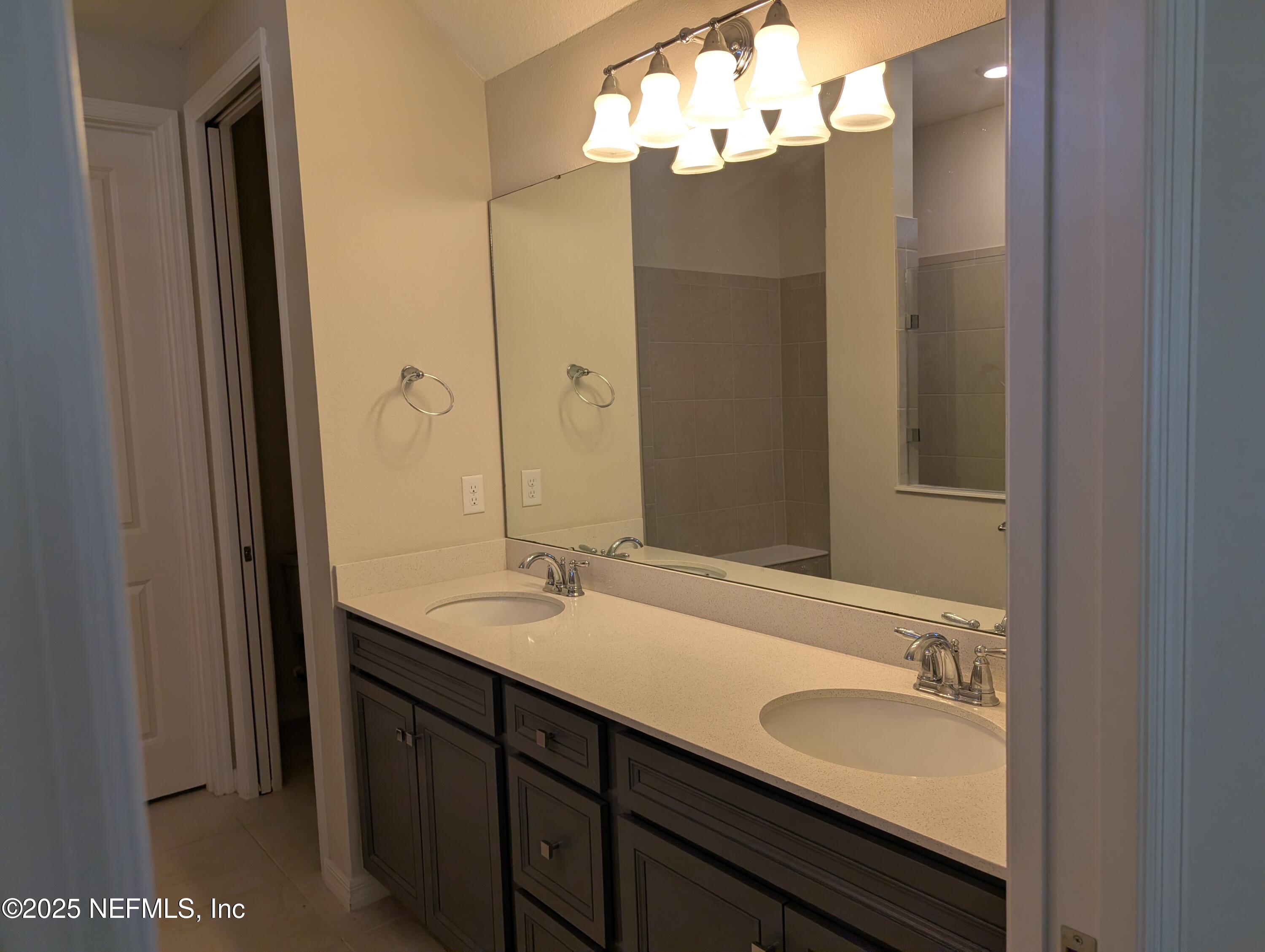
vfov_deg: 56.9
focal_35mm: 24
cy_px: 476
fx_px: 878
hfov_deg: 71.5
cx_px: 632
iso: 38
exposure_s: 1/120
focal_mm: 6.9
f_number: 1.68
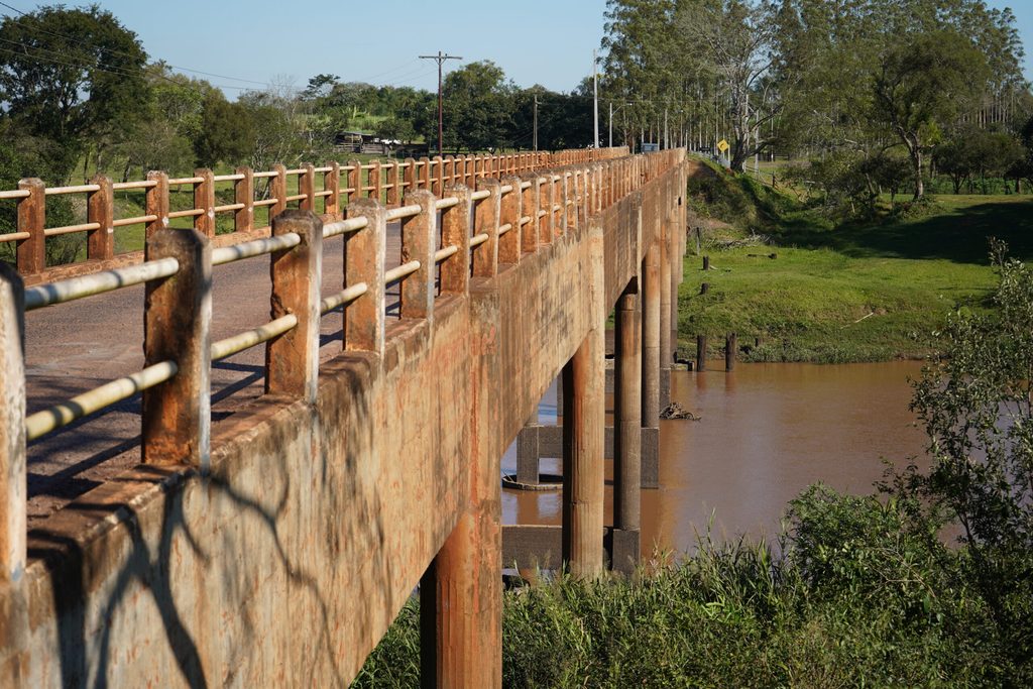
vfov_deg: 19.5
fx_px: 2009
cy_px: 344
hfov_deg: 28.8
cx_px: 516
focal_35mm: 70
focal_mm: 70
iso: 100
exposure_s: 1/500
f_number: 5.6
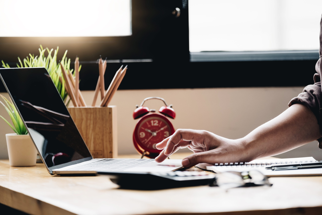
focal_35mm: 179
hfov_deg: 11.5
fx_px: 1601
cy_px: 108
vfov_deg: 7.7
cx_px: 161
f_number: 2.8
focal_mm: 119.2
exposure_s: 1/240
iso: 200
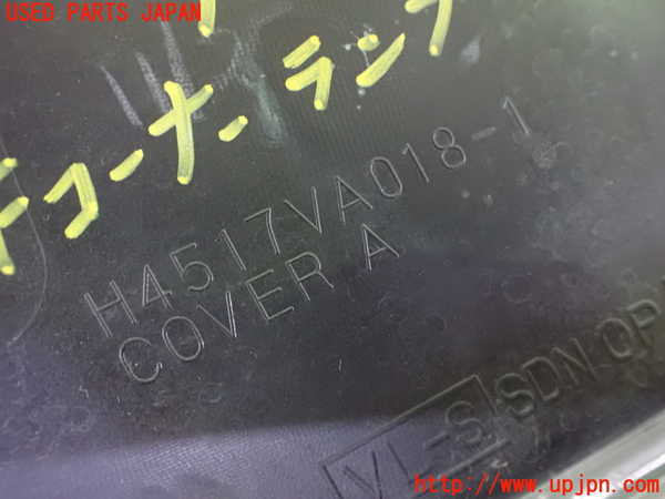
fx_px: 576
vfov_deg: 46.8
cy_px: 250
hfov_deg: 60.0
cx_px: 332
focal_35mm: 30
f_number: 2.3
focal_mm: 5.4
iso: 1600
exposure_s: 1/25
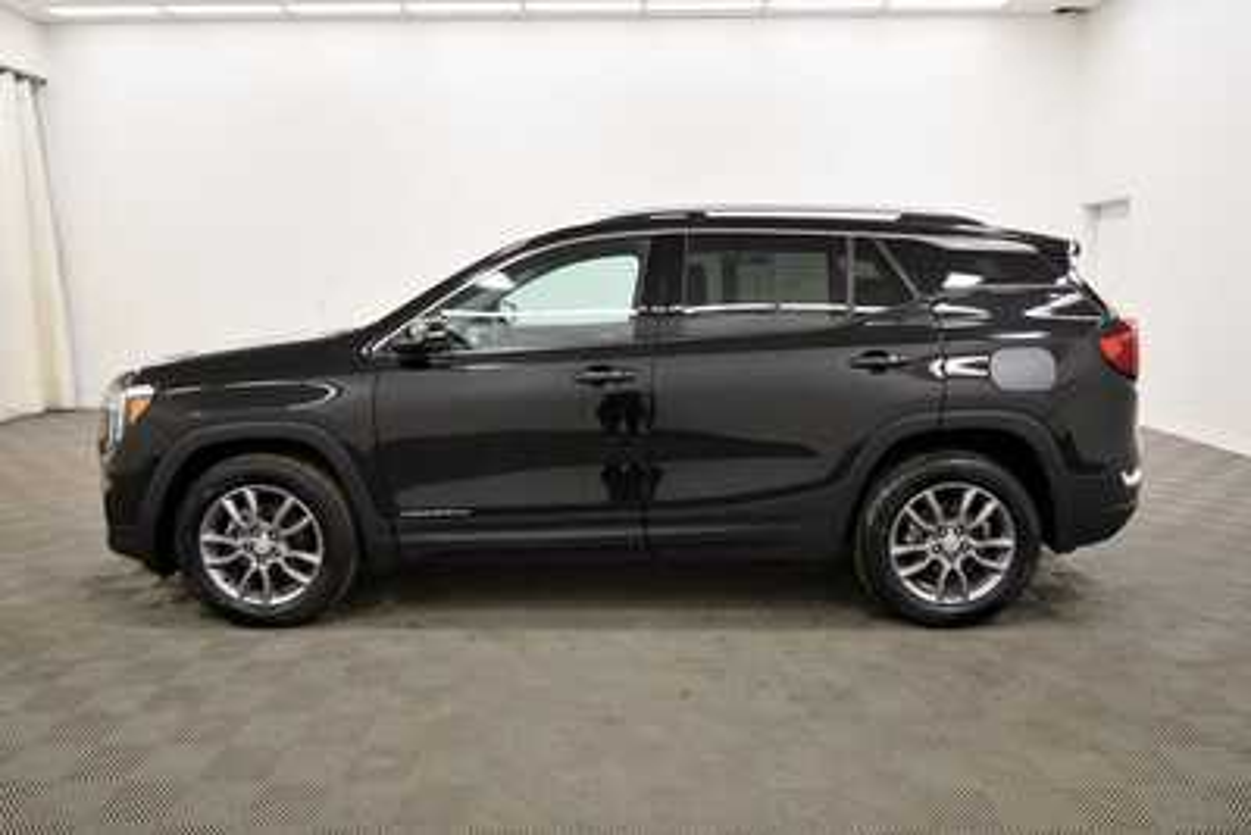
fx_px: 869
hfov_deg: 71.5
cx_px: 626
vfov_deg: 51.3
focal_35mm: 25
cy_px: 418
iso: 1000
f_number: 5.3
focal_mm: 17
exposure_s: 1/125
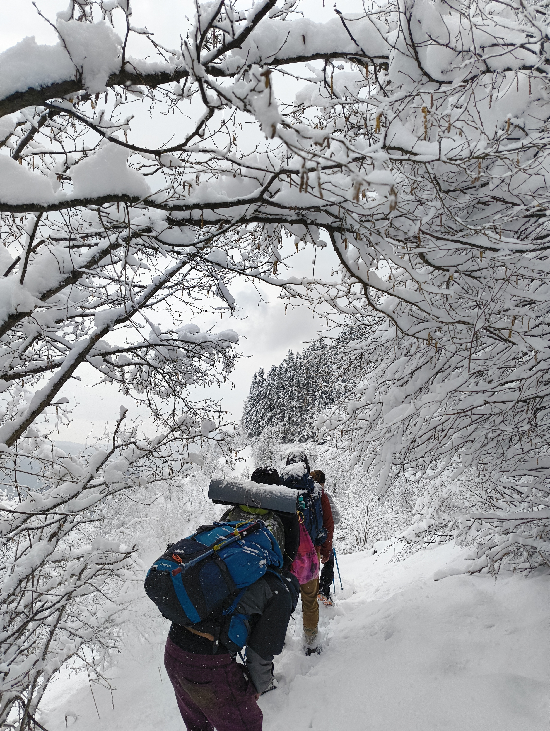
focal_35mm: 24
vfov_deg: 71.5
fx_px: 507
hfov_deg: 56.9
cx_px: 275
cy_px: 366
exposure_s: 1/3788
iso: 103
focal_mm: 5.56
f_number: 1.87
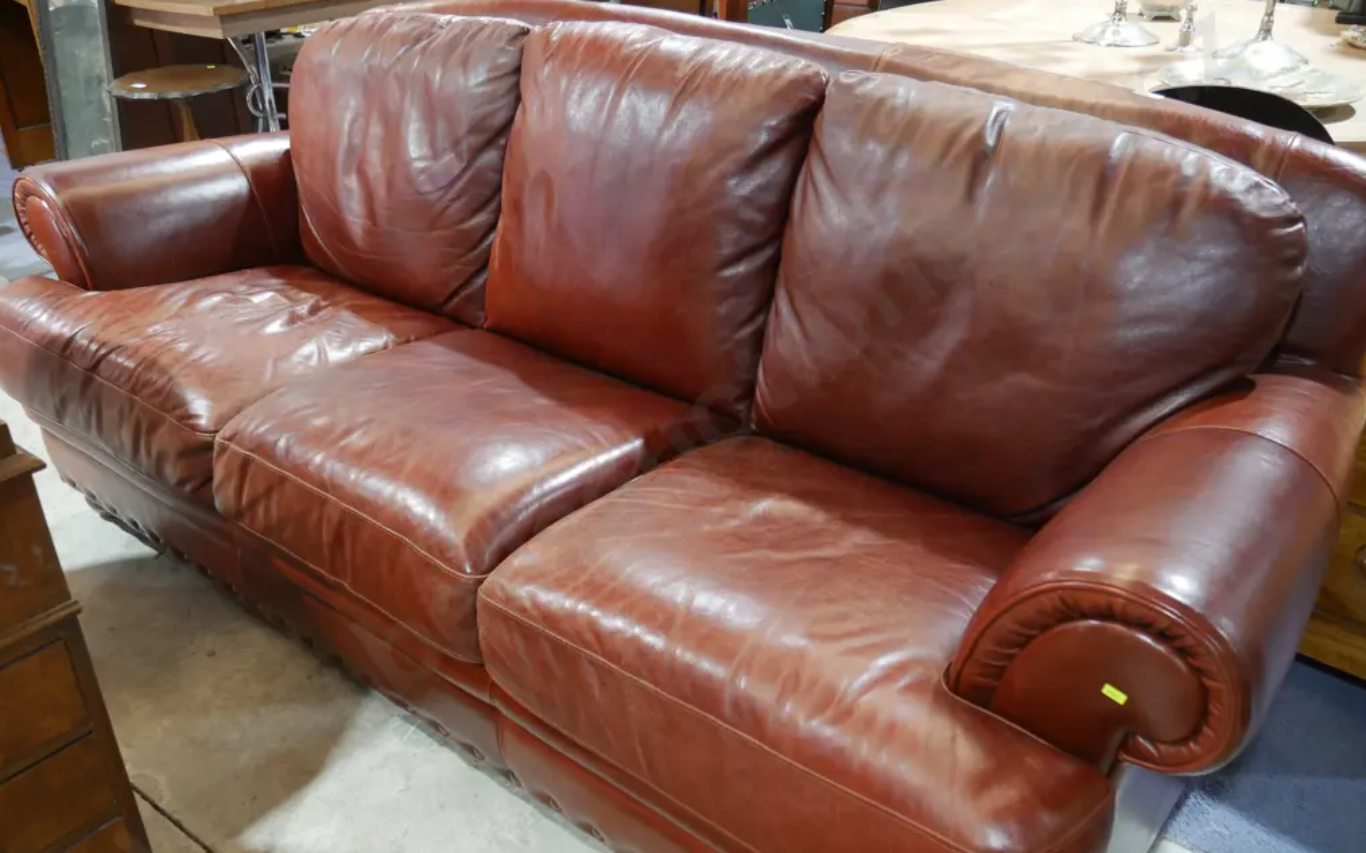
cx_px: 678
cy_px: 449
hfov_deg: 62.9
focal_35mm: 30
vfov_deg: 41.8
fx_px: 1116
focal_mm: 14
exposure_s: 1/60
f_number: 3.5
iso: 1000
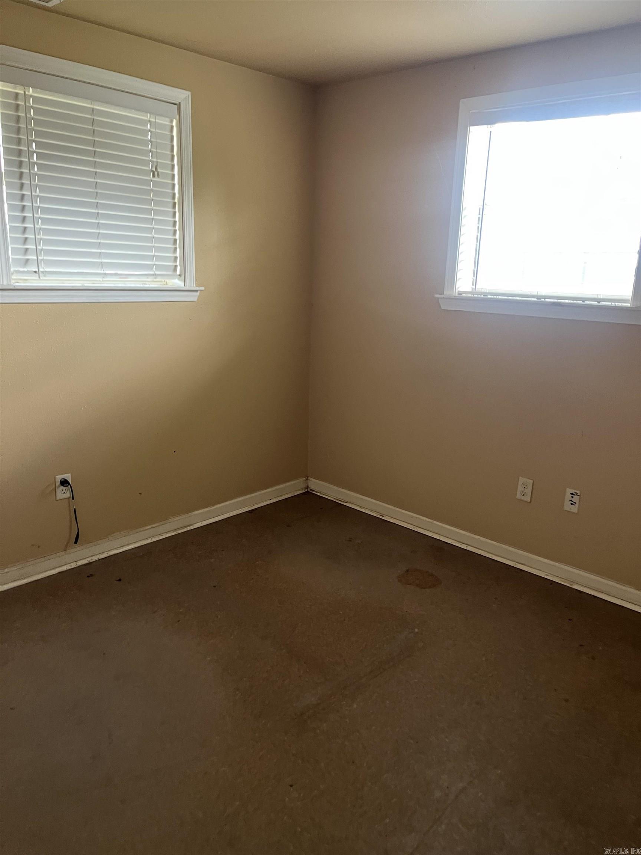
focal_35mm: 26
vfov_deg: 67.3
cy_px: 428
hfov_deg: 53.1
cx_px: 320
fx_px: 642
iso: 320
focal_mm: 5.1
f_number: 1.6
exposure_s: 1/60
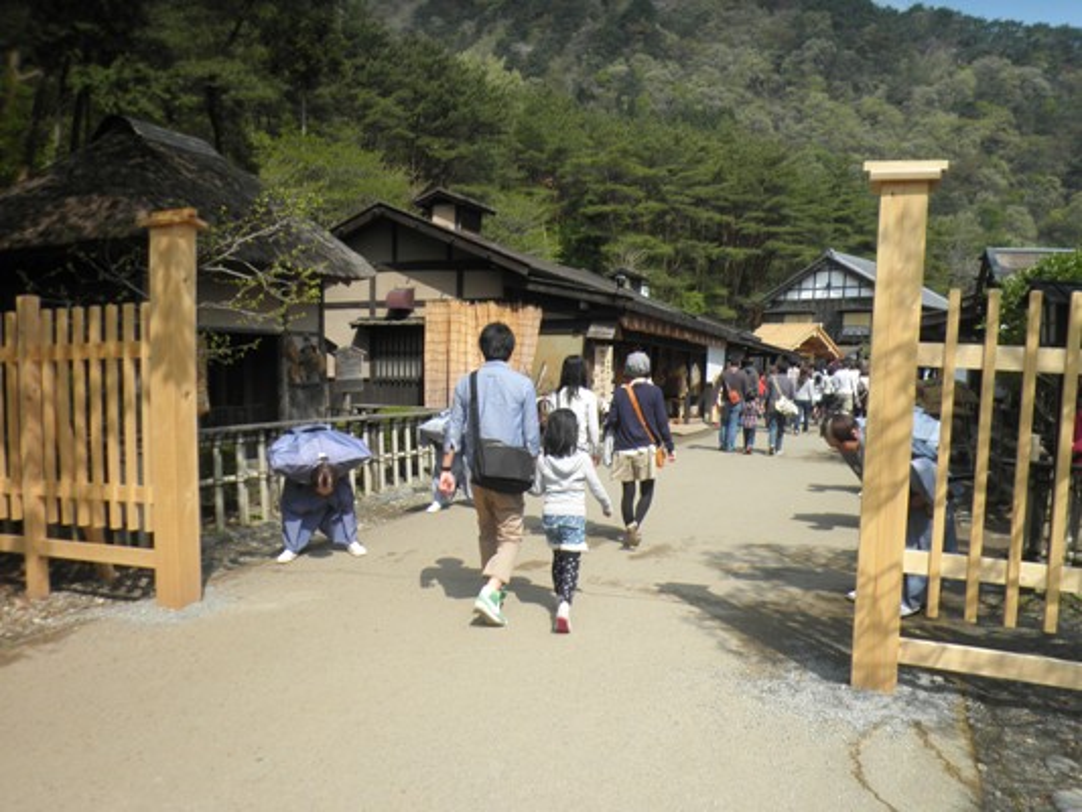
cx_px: 541
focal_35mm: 26
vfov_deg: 53.1
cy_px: 406
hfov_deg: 67.3
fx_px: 813
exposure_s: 1/100
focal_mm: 4.7
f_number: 7.9
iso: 64
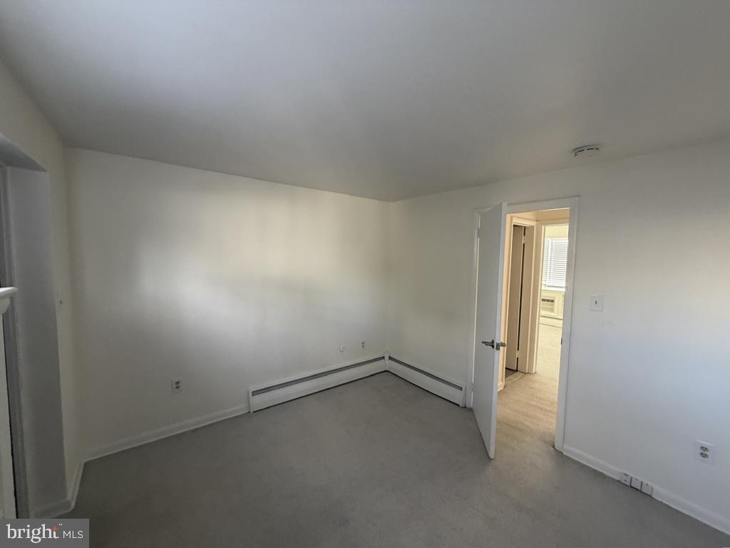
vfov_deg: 85.7
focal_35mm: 14
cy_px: 274
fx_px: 295
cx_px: 365
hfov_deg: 102.1
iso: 320
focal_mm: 2.22
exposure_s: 1/61
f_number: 2.2
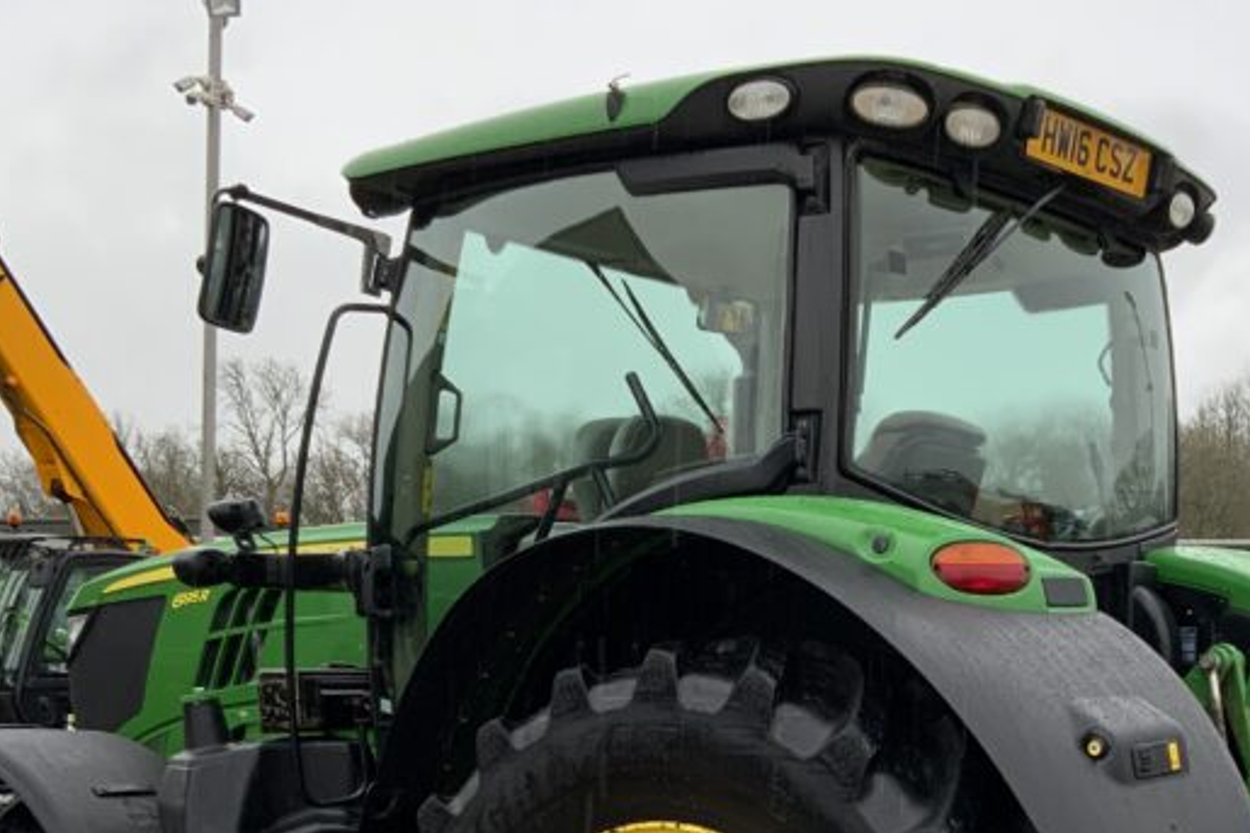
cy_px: 797
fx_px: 2083
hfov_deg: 33.0
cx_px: 883
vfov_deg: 21.9
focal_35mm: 60
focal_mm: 3
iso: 32
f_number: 1.8
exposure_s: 1/122
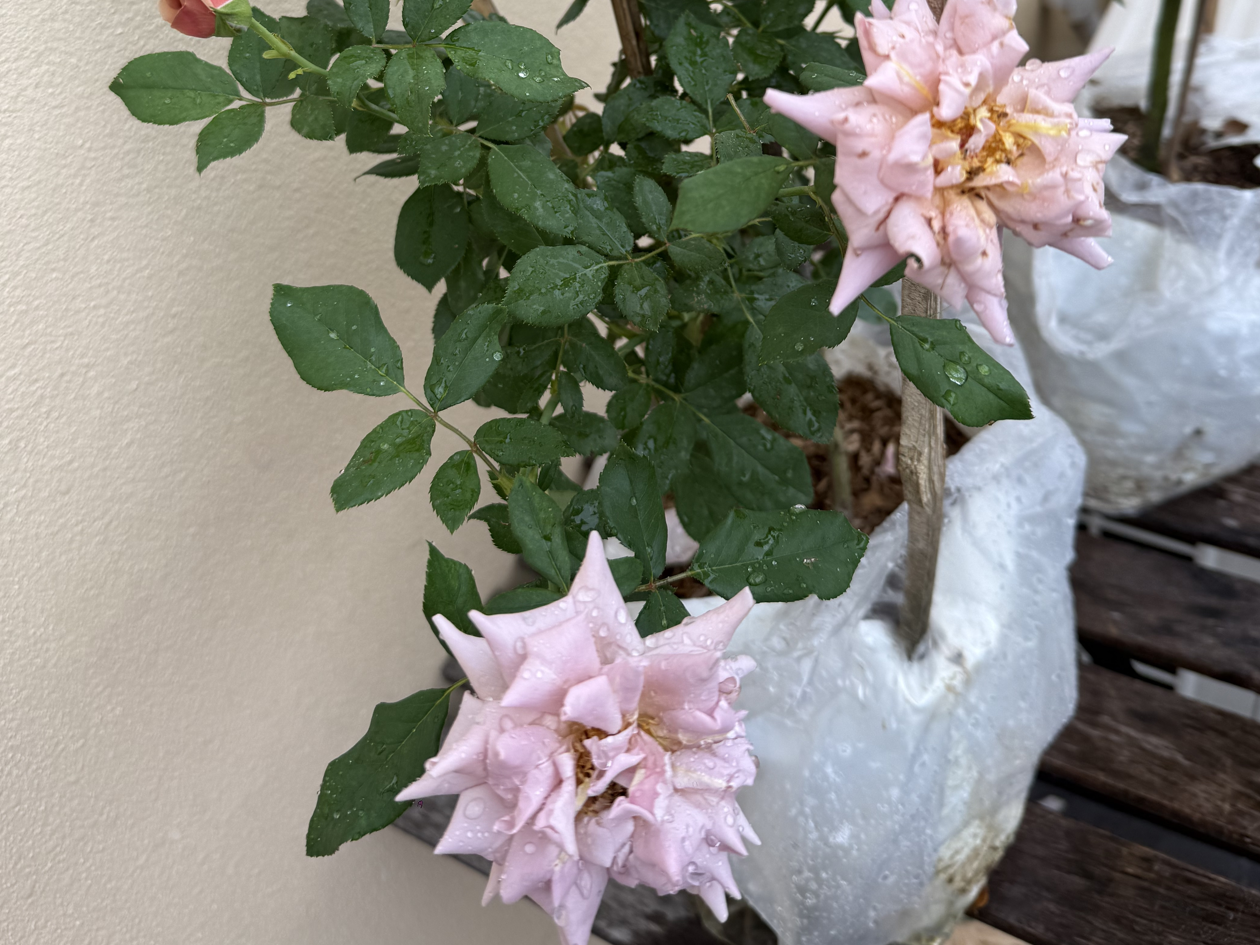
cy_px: 165
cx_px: 620
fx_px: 1201
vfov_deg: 40.8
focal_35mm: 33
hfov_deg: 55.3
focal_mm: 6.76
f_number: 1.78
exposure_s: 1/414
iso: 80
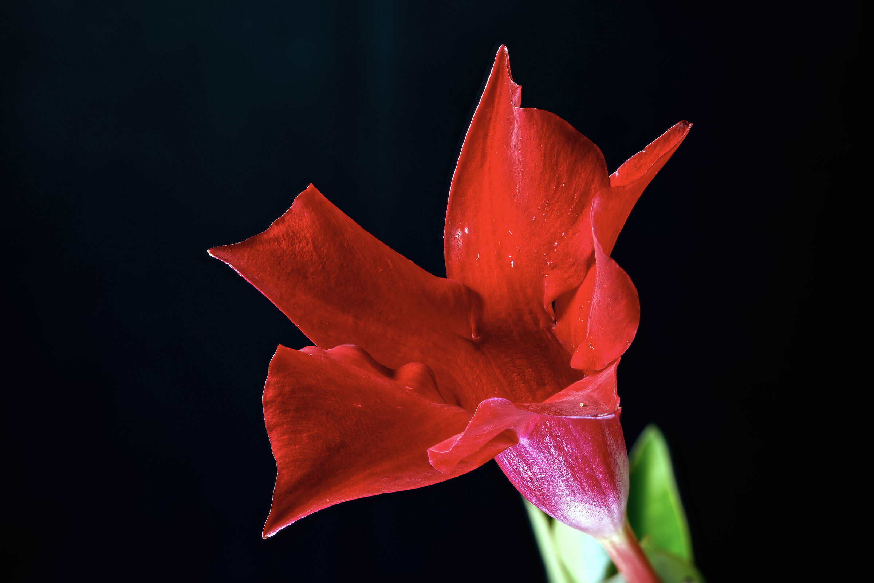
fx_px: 2548
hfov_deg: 19.5
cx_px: 437
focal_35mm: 105
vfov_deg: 13.0
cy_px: 292
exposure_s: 1/10
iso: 160
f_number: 11
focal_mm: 105
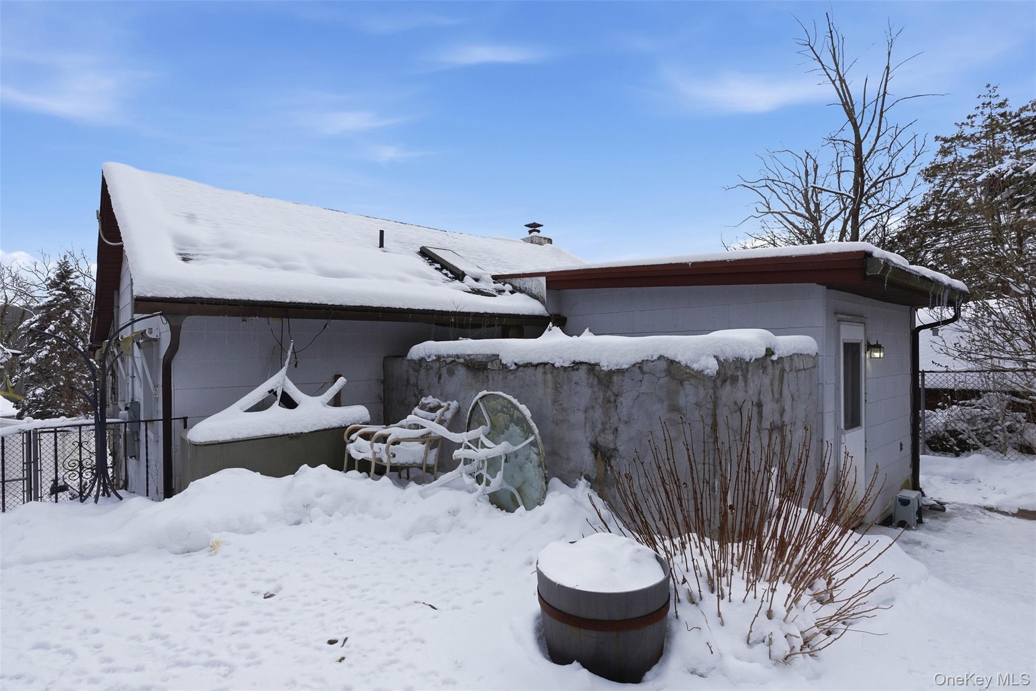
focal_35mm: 17
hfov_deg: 93.3
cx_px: 518
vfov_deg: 70.4
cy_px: 346
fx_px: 489
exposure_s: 1/8000
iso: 640
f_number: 8
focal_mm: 17
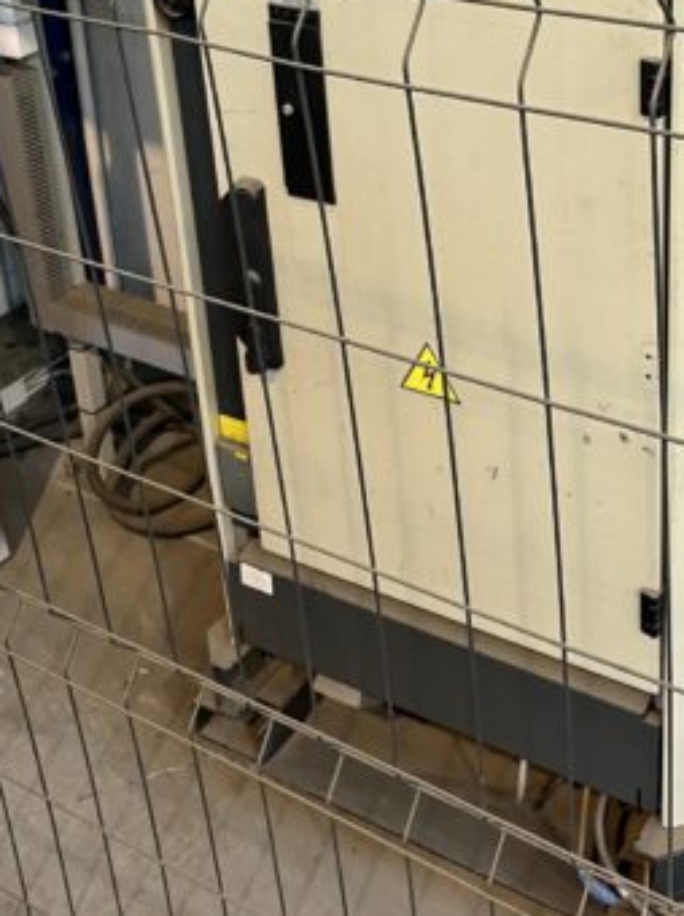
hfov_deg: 31.4
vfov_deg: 38.9
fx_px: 1215
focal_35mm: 46
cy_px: 125
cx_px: 407
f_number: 1.6
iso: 125
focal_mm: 5.1
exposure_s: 1/50
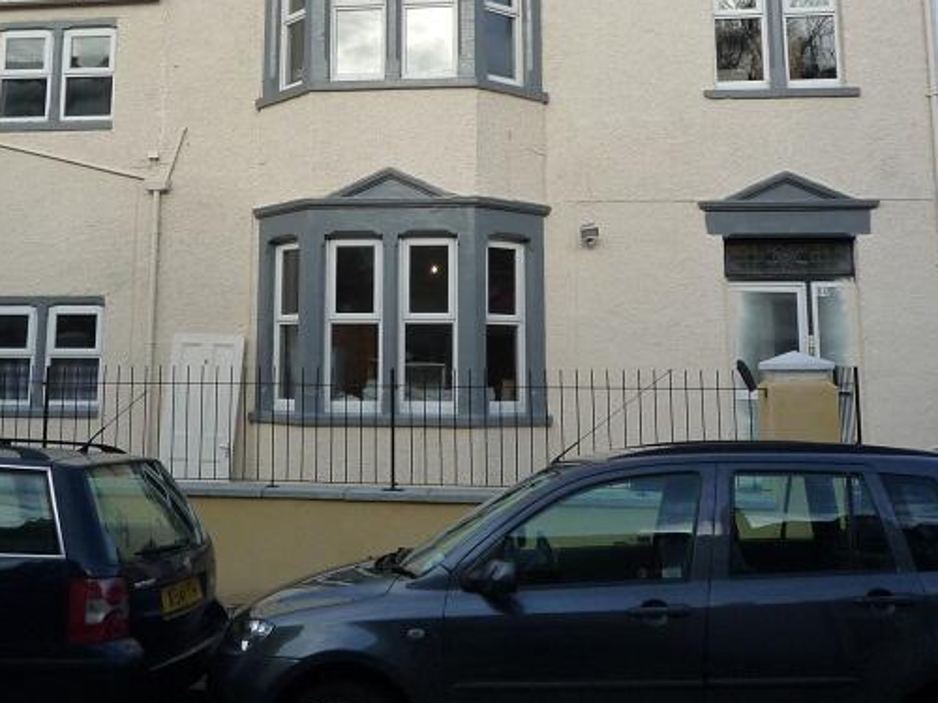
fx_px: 1084
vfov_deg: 35.1
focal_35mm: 40
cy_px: 165
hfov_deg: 46.7
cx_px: 415
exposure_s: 1/500
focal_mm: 4.4
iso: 160
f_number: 4
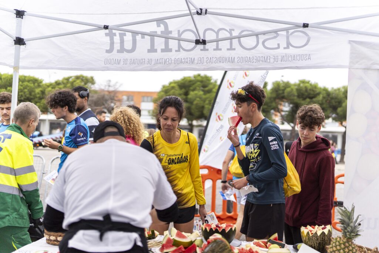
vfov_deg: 37.9
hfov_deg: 54.4
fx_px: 368
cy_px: 126
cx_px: 190
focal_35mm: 35
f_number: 1.2
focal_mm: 35
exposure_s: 1/4000
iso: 320
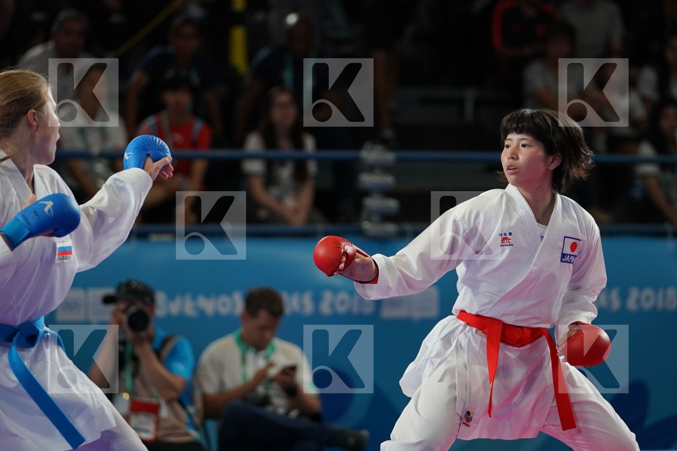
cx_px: 338
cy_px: 226
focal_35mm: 237
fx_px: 4457
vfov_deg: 5.8
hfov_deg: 8.7
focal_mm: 158
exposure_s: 1/1000
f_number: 2.8
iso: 1000
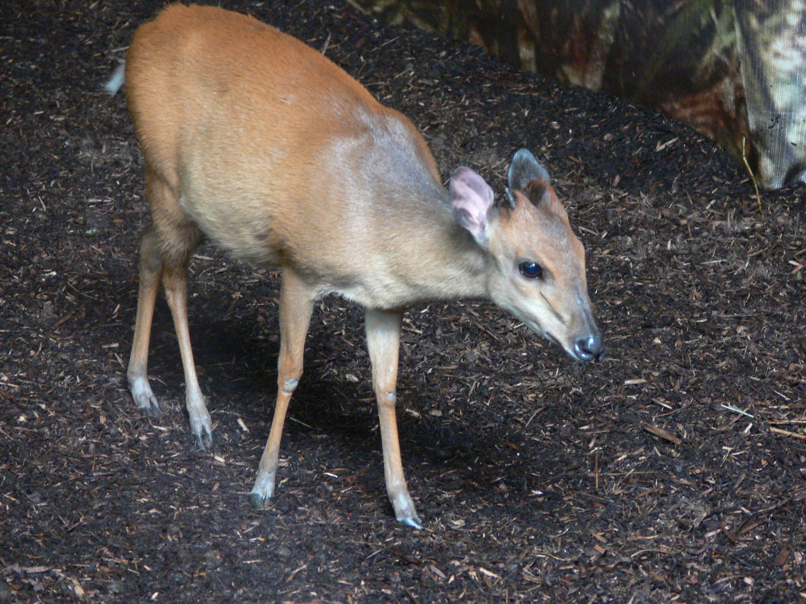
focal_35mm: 238
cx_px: 403
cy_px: 302
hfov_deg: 8.3
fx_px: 5542
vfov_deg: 6.2
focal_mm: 50.3
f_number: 3.6
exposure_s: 1/4
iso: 200
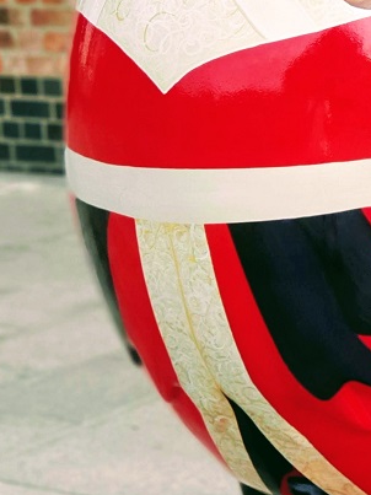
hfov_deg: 9.4
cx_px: 523
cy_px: 147
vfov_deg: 12.7
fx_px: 2216
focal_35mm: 155
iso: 25
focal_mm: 6
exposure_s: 1/333
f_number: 2.4
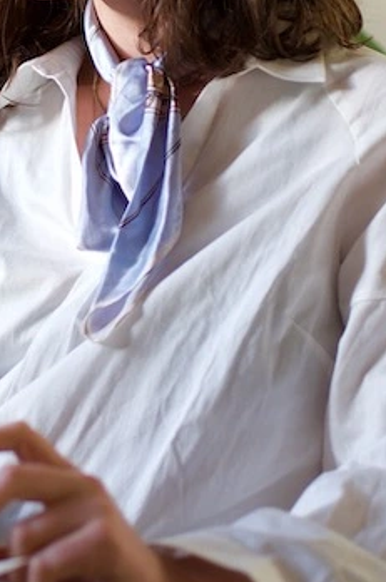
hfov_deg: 13.2
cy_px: 90
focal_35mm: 103
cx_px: 74
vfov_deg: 19.6
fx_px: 1661
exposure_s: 1/500
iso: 640
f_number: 1.8
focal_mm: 35
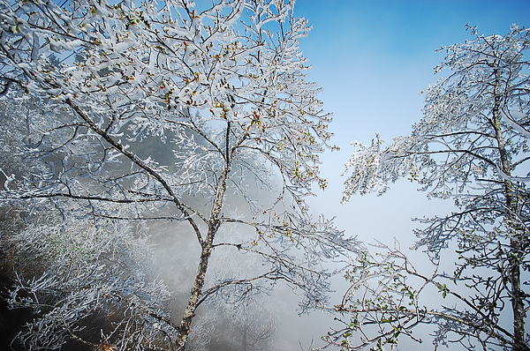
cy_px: 176
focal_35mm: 15
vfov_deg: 77.1
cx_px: 265
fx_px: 220
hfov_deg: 100.5
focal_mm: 10
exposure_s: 1/1600
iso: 200
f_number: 4
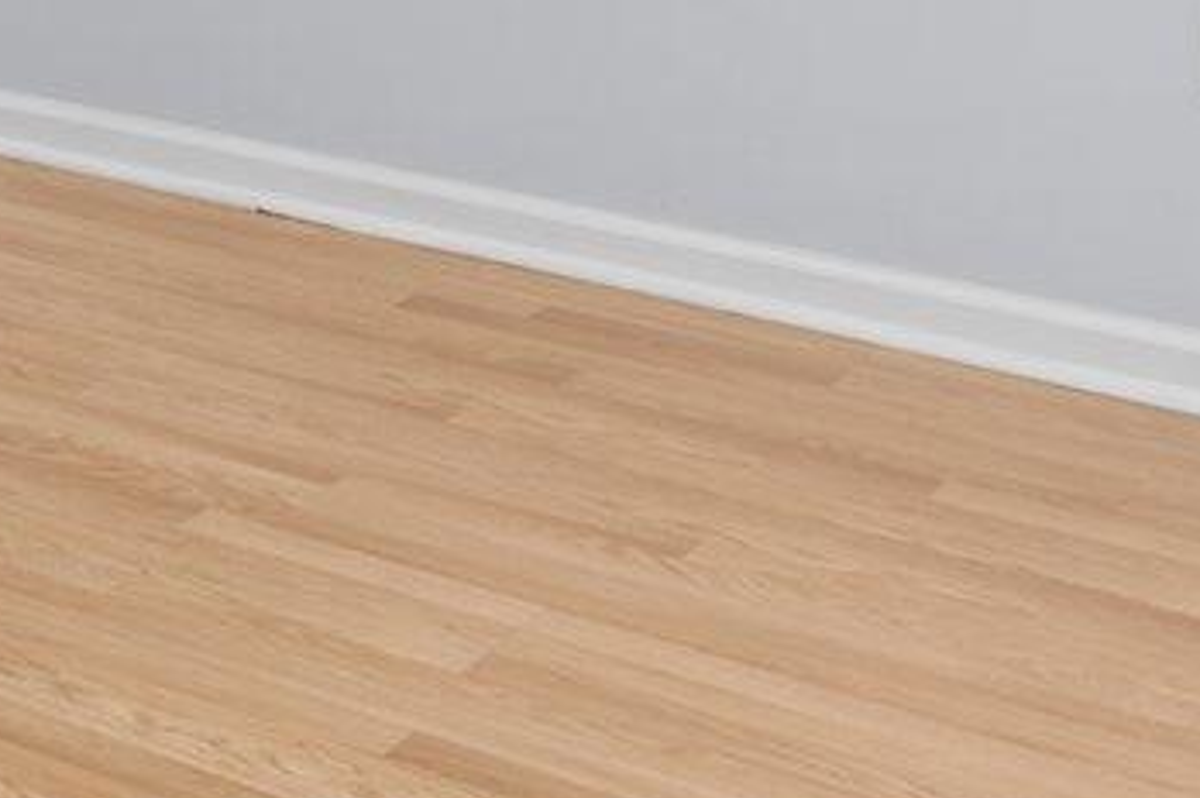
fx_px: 3130
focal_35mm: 94
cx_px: -1045
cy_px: -820
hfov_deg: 17.2
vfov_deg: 12.7
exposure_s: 1/4
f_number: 4
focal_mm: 16
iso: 250
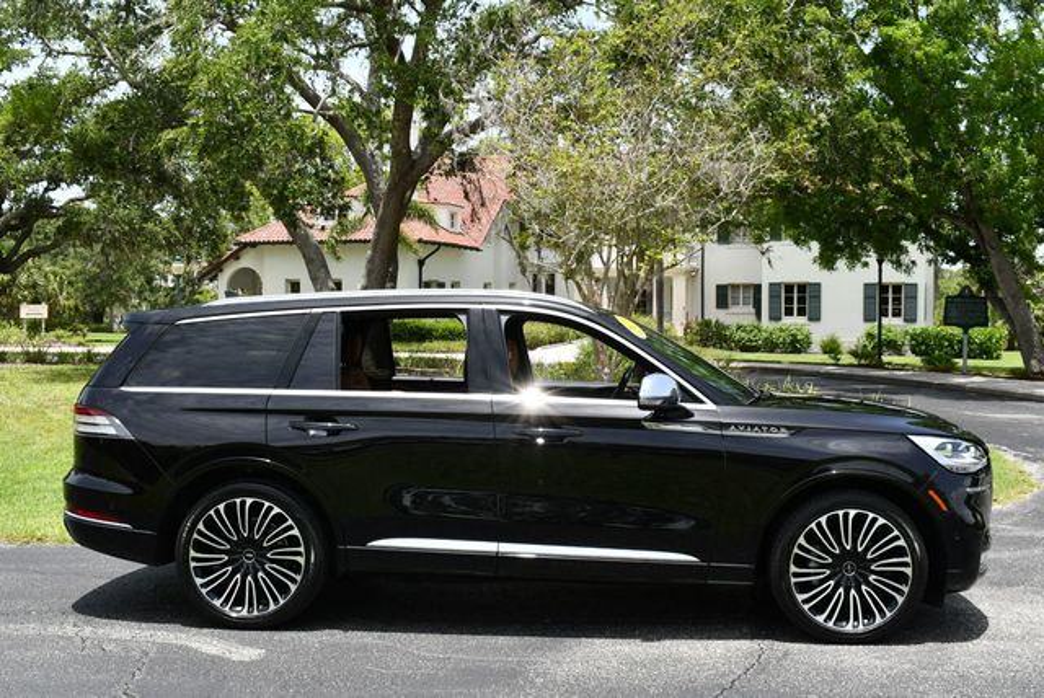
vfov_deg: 30.6
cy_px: 349
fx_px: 1277
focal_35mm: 44
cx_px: 522
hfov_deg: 44.5
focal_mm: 22
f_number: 8
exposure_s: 1/250
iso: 140
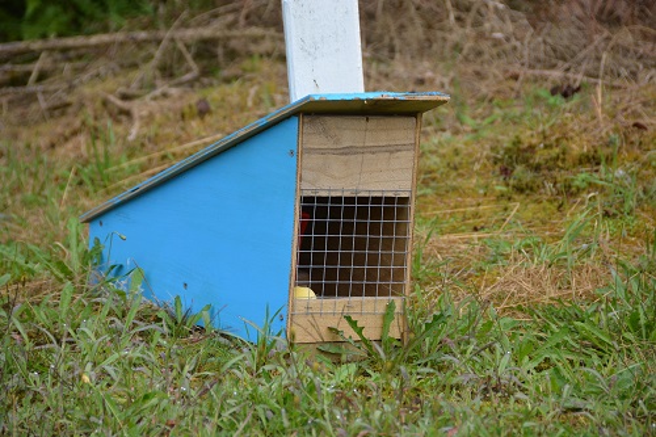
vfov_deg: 5.4
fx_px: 4645
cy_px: 218
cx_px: 328
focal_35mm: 255
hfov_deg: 8.1
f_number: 5.6
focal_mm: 170
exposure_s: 1/500
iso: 800
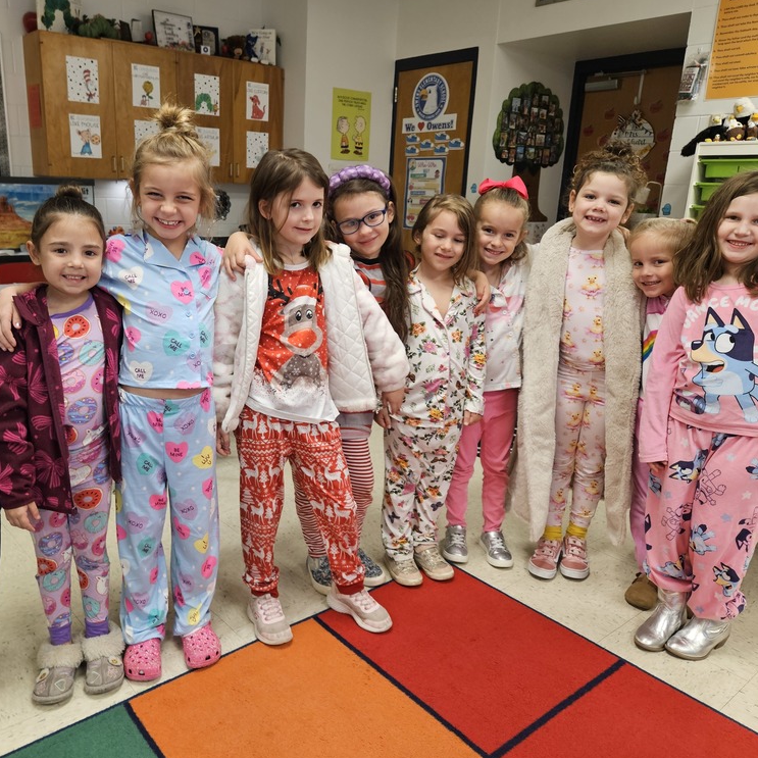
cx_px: 304
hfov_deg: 56.9
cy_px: 381
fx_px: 694
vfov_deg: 57.3
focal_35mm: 28
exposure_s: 1/120
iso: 320
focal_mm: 5.4
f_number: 1.8
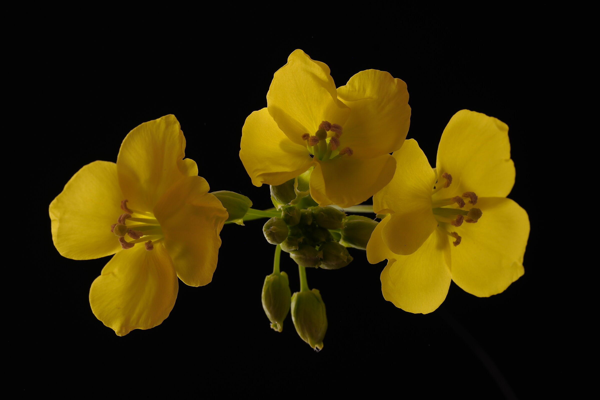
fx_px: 1167
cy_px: 200
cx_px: 300
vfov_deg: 19.5
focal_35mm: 70
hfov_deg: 28.8
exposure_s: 1/1.5
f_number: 18
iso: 200
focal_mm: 70
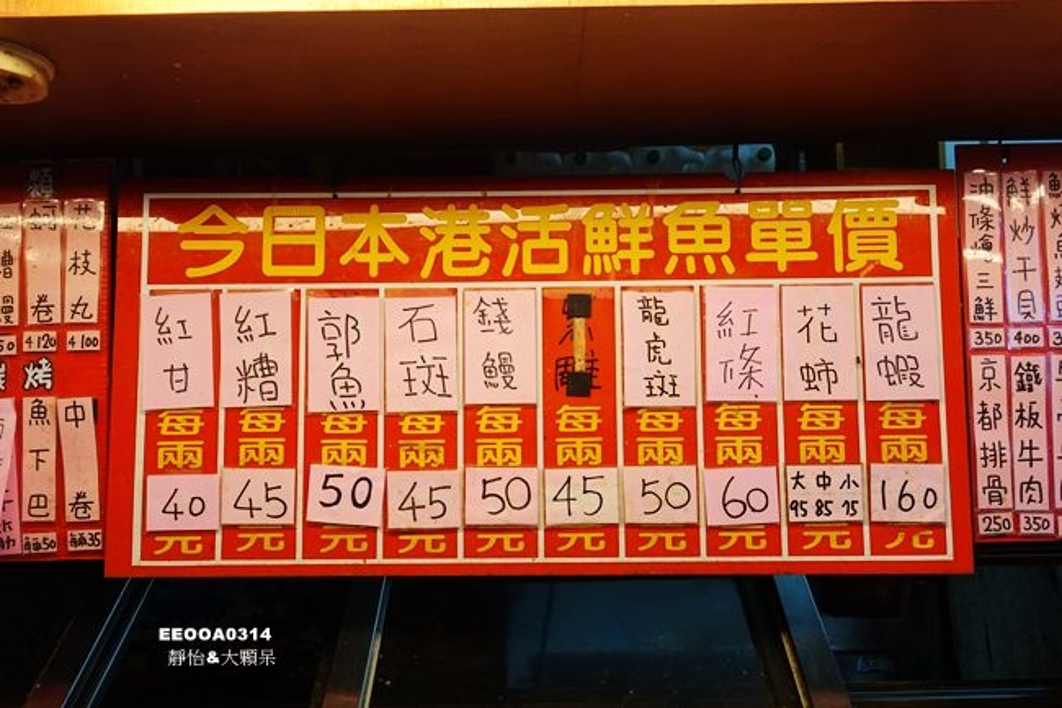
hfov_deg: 61.9
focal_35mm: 30
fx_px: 885
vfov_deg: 43.6
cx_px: 531
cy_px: 354
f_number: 2.8
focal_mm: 11.12
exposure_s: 1/60
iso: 125
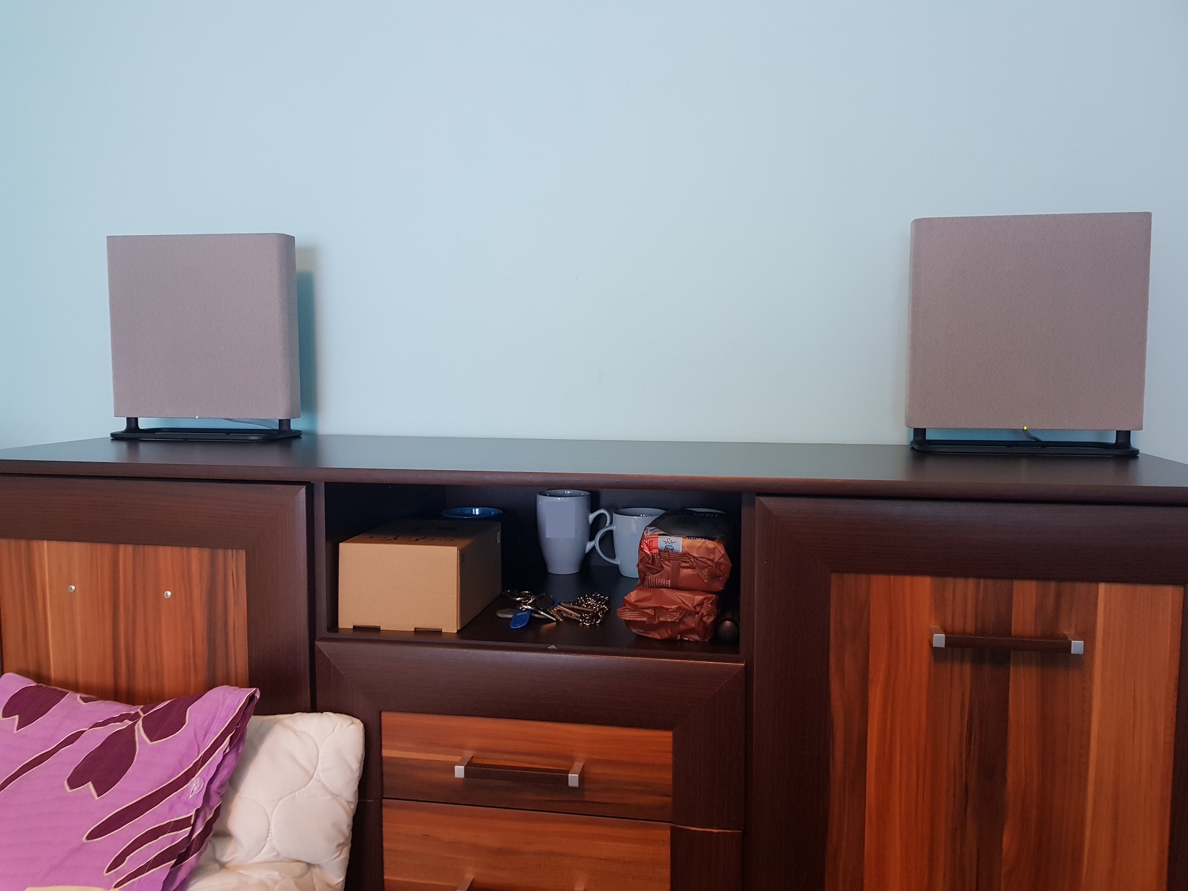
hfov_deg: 67.3
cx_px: 594
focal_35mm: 26
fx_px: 892
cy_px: 446
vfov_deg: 53.1
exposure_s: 1/24
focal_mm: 4.3
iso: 250
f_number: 1.7
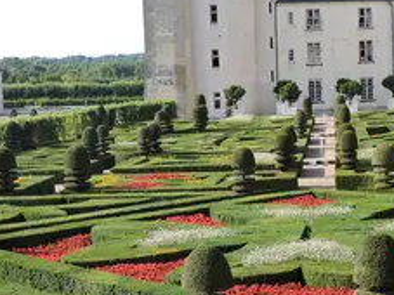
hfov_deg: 22.0
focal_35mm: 88
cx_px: 316
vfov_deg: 16.8
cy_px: 144
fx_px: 1001
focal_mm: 8.9
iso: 100
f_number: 3.6
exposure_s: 1/400
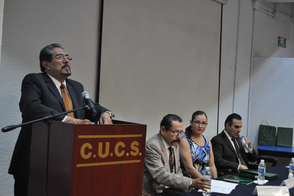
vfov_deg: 26.4
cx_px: 147
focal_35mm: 51
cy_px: 98
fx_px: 416
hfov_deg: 38.9
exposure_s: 1/20
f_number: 5
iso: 1600
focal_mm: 34
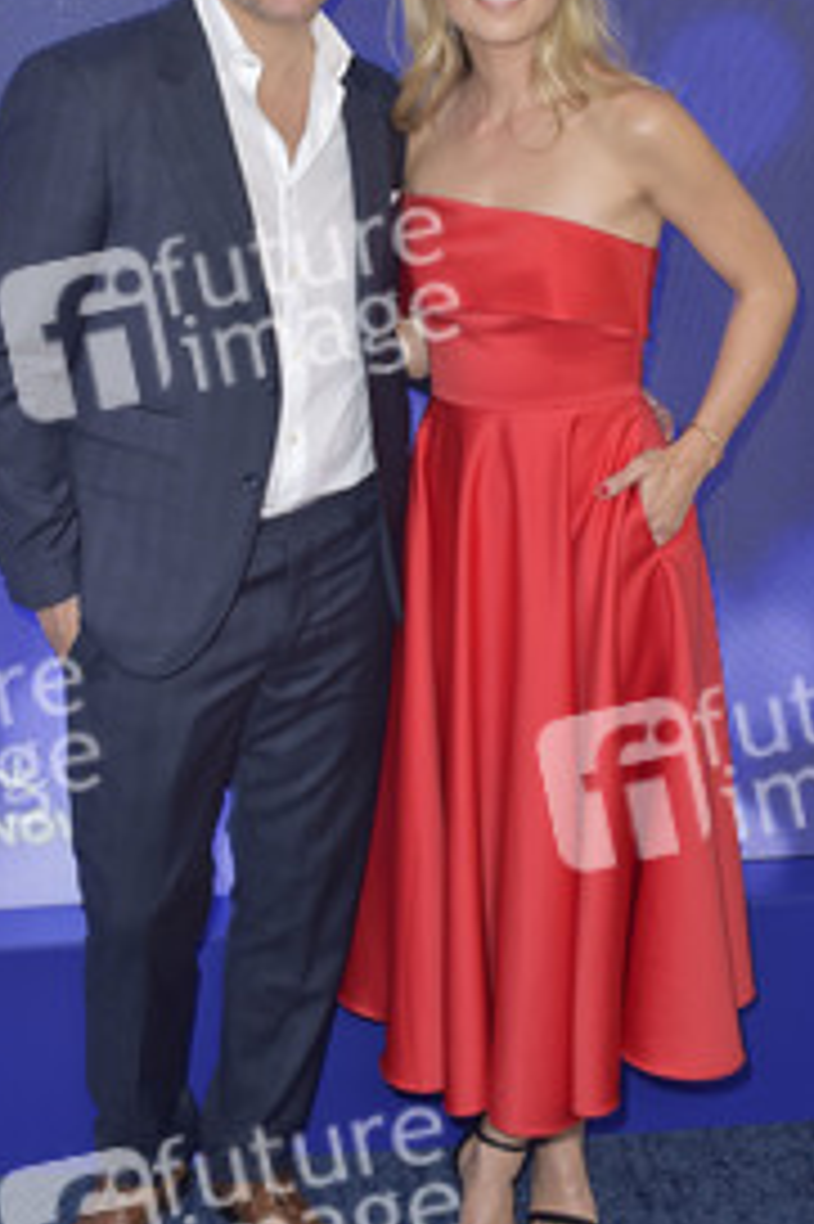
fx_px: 1800
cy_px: 540
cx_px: 362
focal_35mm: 53
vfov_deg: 37.5
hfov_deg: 25.5
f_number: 7.1
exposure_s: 1/250
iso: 320
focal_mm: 36
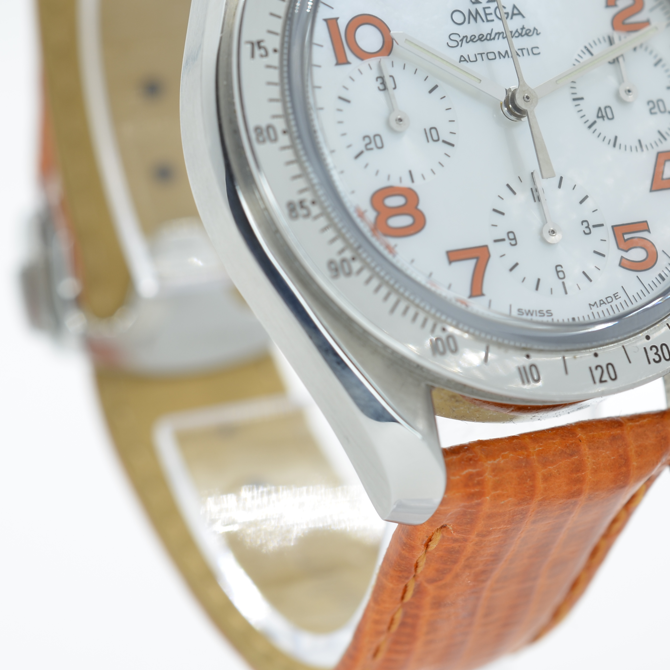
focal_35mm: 107
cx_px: 358
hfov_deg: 16.3
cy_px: 220
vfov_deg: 16.2
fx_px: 2343
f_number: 8
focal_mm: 40
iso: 100
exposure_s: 1/50
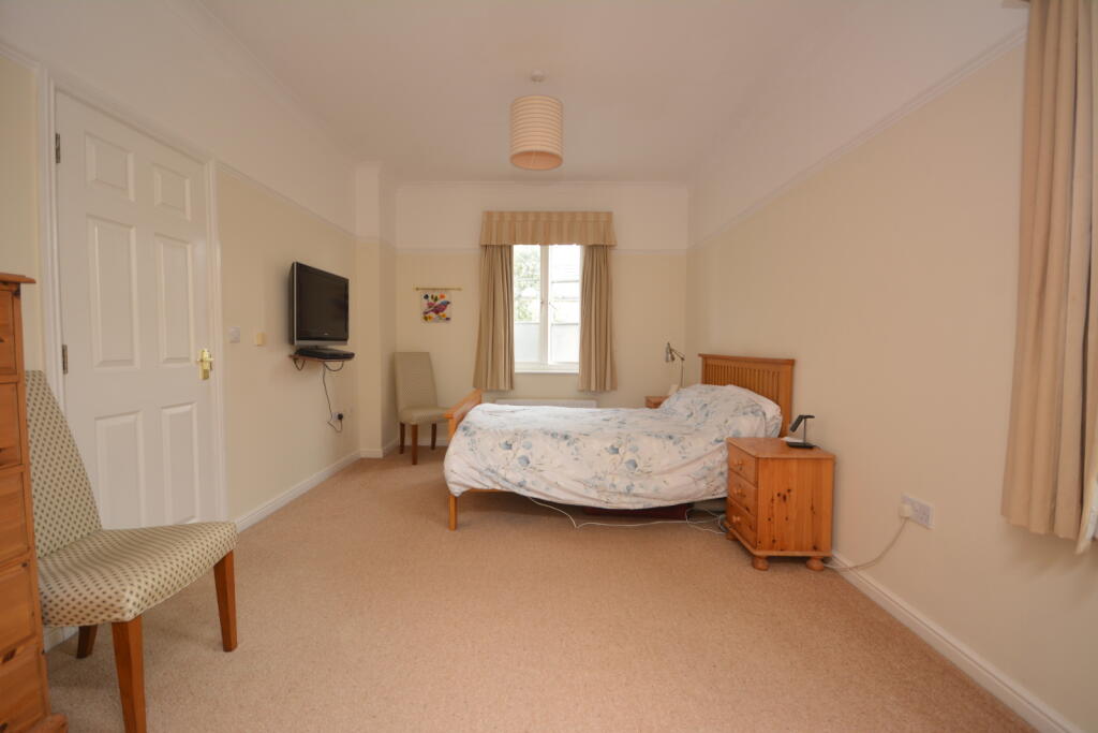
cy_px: 366
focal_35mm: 15
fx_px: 458
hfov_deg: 100.4
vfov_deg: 77.3
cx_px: 549
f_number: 4
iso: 320
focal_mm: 10
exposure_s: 1/60
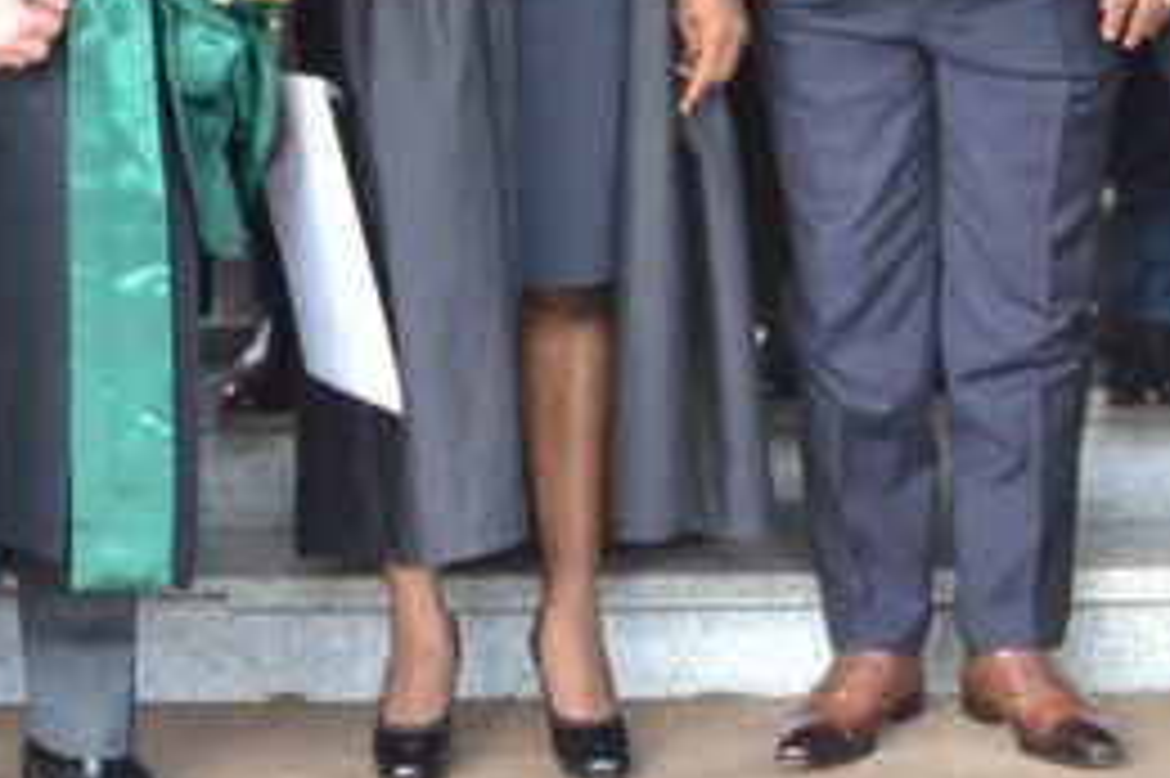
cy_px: -254
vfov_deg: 9.9
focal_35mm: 136
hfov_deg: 15.1
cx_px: 738
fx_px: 4416
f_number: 5
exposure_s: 1/100
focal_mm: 23
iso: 400
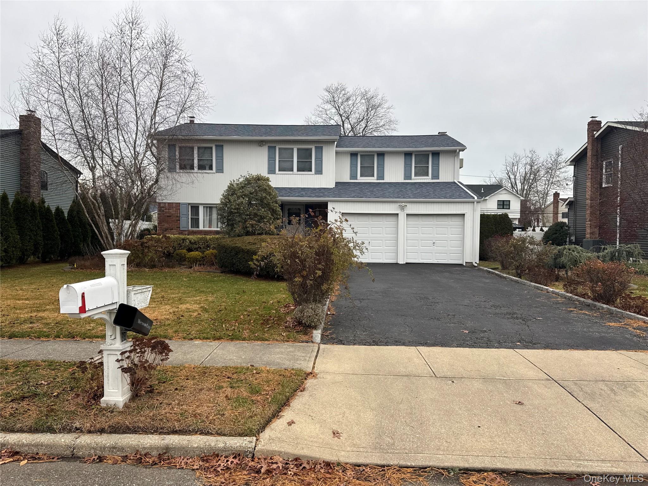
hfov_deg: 71.6
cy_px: 243
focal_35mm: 24
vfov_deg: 56.8
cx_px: 324
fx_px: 449
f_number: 1.78
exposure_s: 1/474
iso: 80
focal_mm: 6.76
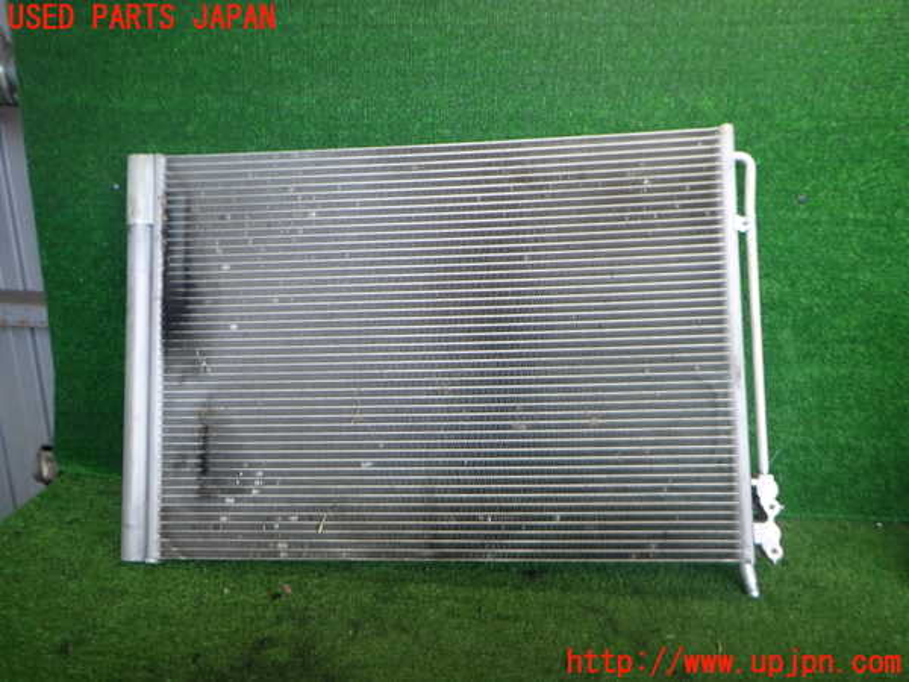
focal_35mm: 25
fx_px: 656
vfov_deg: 54.9
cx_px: 454
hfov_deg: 69.4
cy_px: 341
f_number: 2
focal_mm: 4.5
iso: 200
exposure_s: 1/125
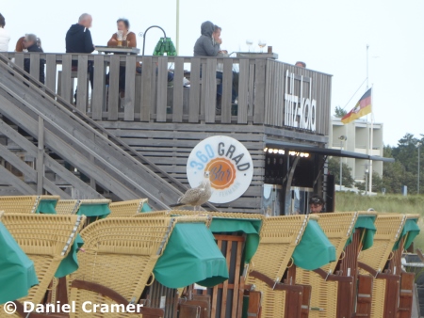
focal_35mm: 373
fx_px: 4571
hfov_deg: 5.3
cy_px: 159
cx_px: 212
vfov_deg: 4.0
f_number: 6
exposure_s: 1/100
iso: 80
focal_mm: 66.8
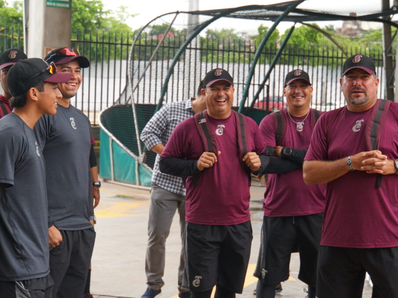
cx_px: 204
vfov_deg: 16.5
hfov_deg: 21.9
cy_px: 149
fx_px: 1029
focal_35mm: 90
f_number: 5.6
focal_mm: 55
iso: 400
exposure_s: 1/160
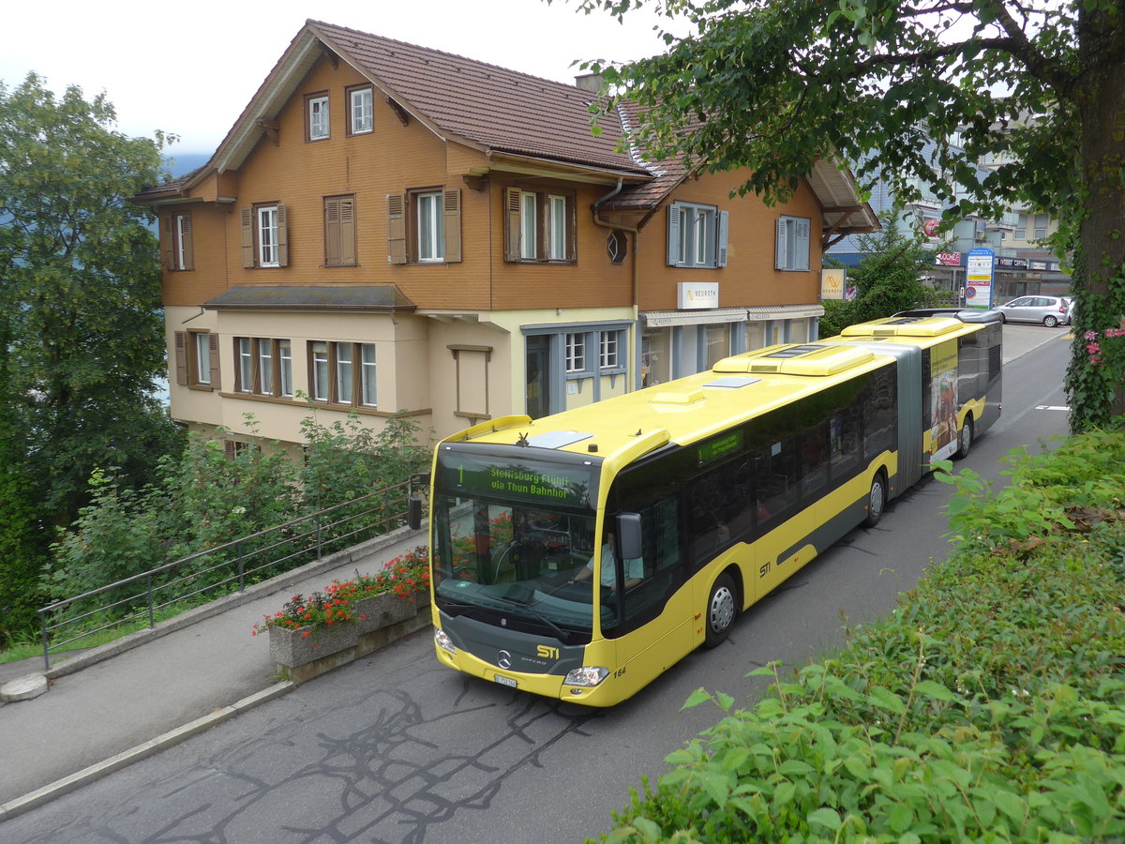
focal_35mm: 29
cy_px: 422
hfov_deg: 61.7
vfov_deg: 48.2
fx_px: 942
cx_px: 562
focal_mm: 6
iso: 80
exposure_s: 1/400
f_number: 2.8
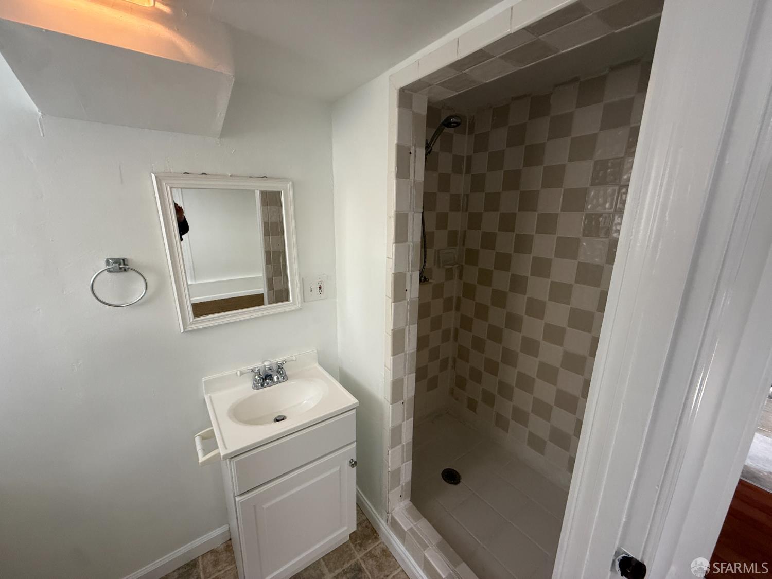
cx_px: 386
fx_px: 312
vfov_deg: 85.7
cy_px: 290
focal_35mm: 14
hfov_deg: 102.1
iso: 250
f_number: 2.2
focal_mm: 2.22
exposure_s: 1/99
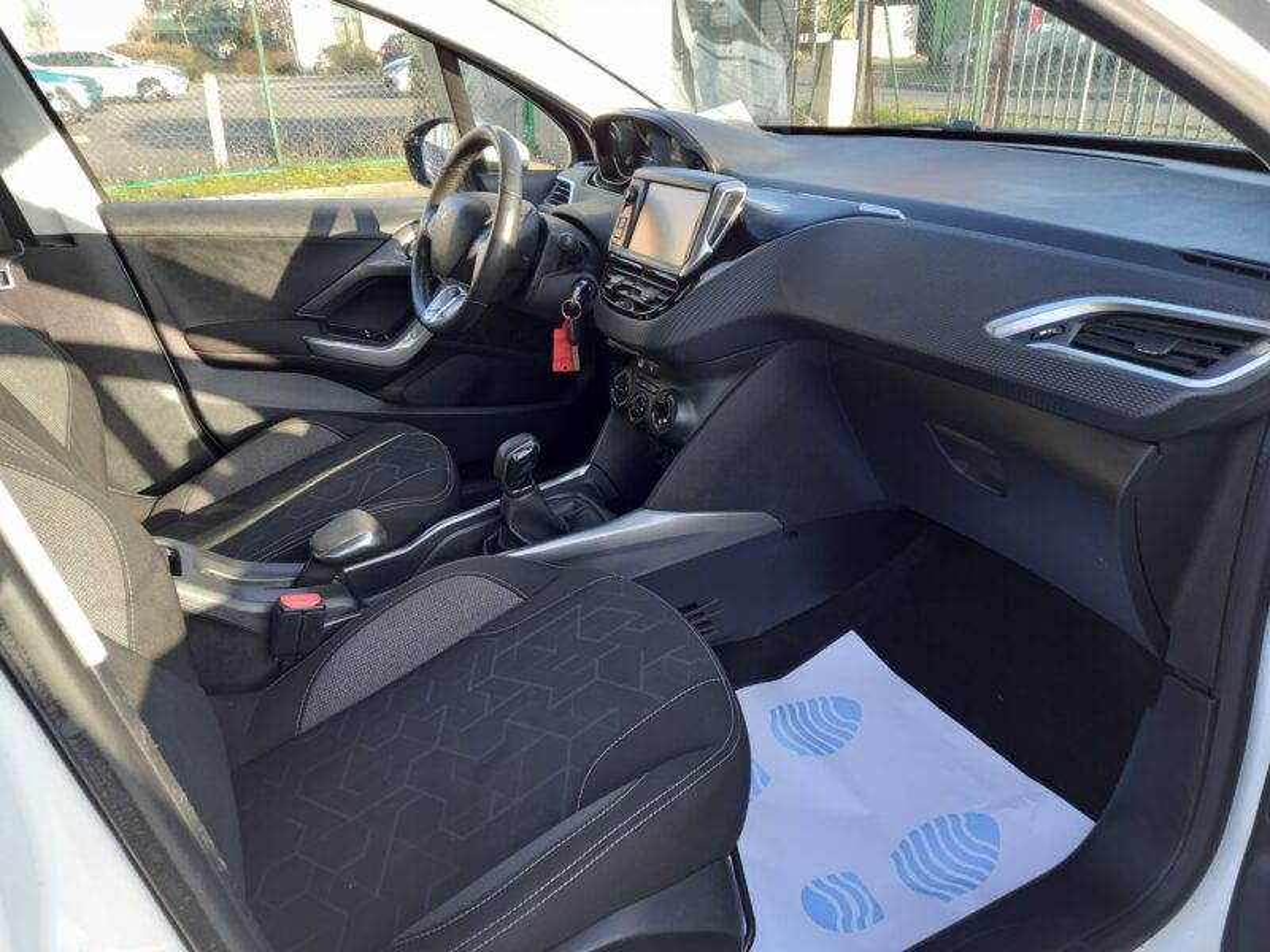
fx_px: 917
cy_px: 476
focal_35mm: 25
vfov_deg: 54.9
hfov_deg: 69.4
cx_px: 635
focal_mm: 4.6
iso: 50
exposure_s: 1/50
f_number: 2
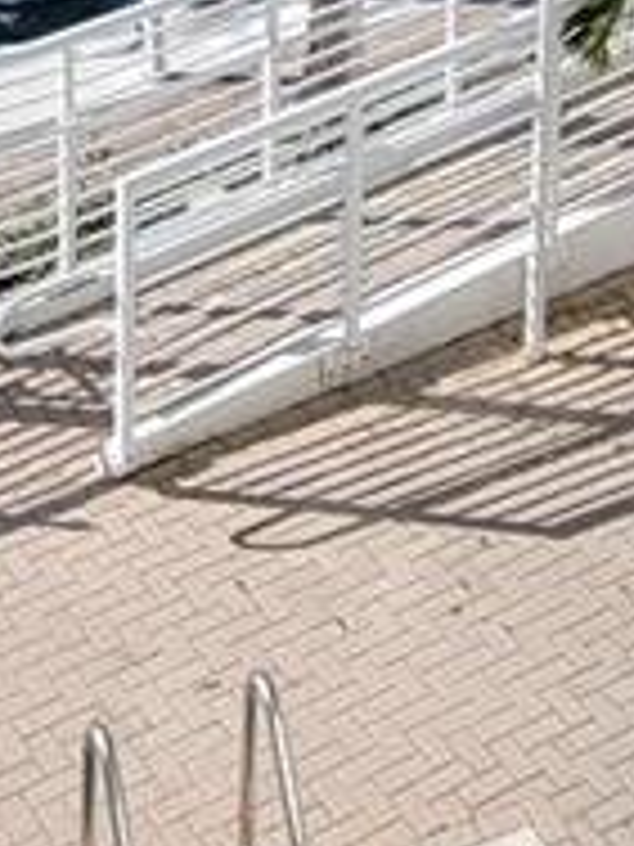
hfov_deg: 17.7
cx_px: 454
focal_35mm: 83
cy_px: -891
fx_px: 2027
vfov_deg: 16.9
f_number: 2.2
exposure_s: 1/1677
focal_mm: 2.2
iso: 50
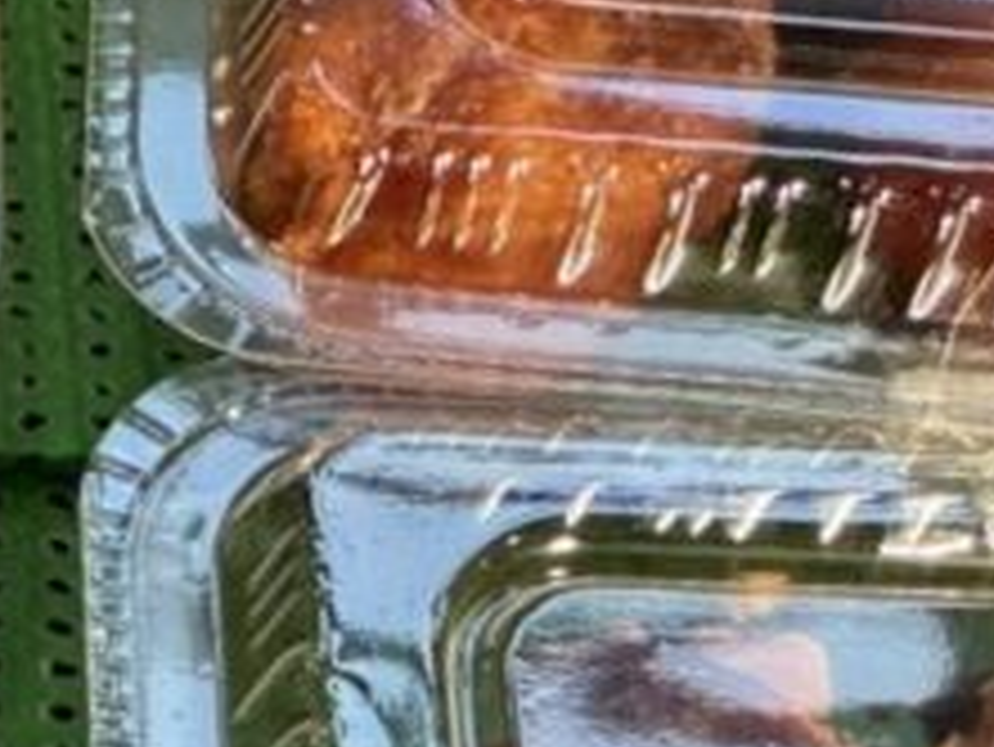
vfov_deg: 11.4
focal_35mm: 116
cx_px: -101
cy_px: 1552
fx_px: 3333
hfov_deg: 16.5
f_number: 2.2
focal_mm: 2.22
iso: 160
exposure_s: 1/120
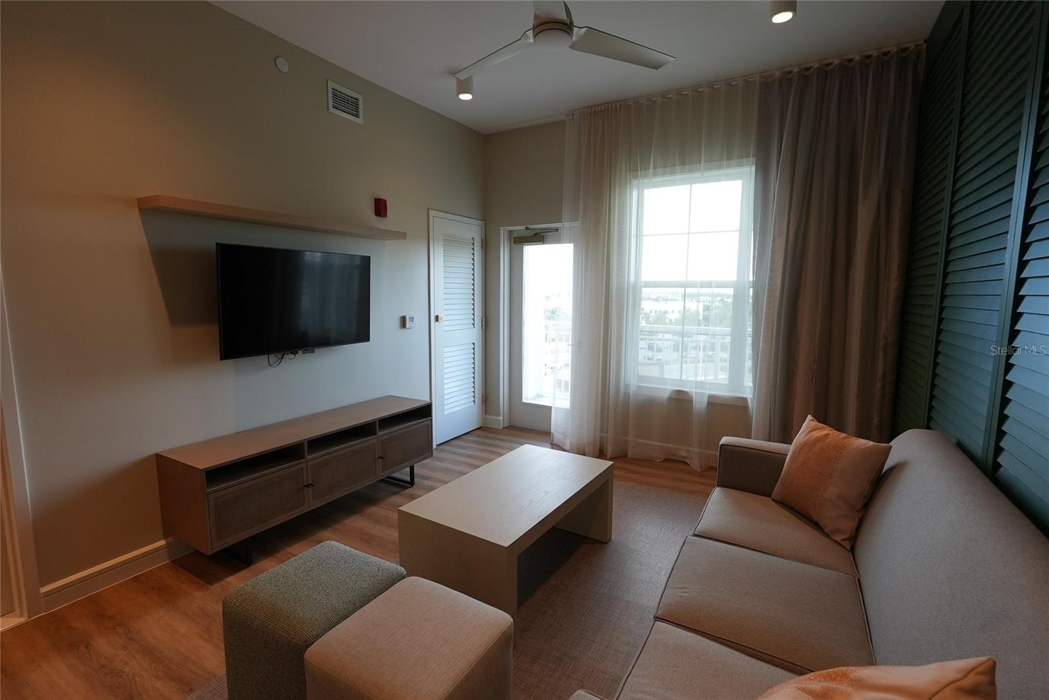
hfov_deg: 96.7
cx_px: 524
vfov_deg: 73.8
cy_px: 350
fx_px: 466
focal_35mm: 16
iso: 640
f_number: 4
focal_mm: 11
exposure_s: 1/160
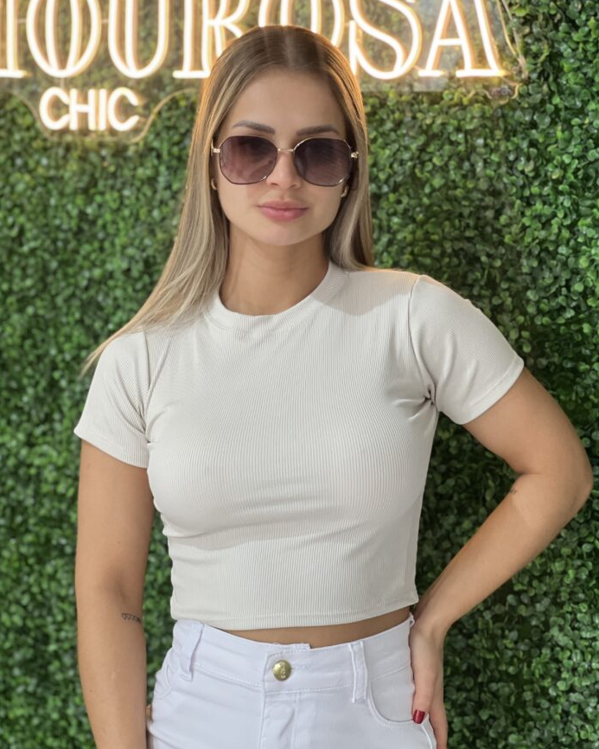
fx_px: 1795
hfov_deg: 18.9
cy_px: 358
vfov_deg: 23.6
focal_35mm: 81
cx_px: 300
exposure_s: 1/120
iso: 250
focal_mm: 9
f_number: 2.8
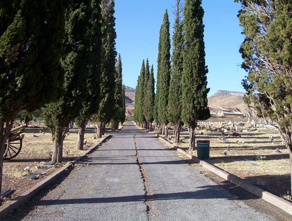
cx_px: 146
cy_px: 110
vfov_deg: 33.7
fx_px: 364
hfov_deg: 43.8
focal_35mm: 43
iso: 100
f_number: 5.17
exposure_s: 1/402
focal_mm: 5.77
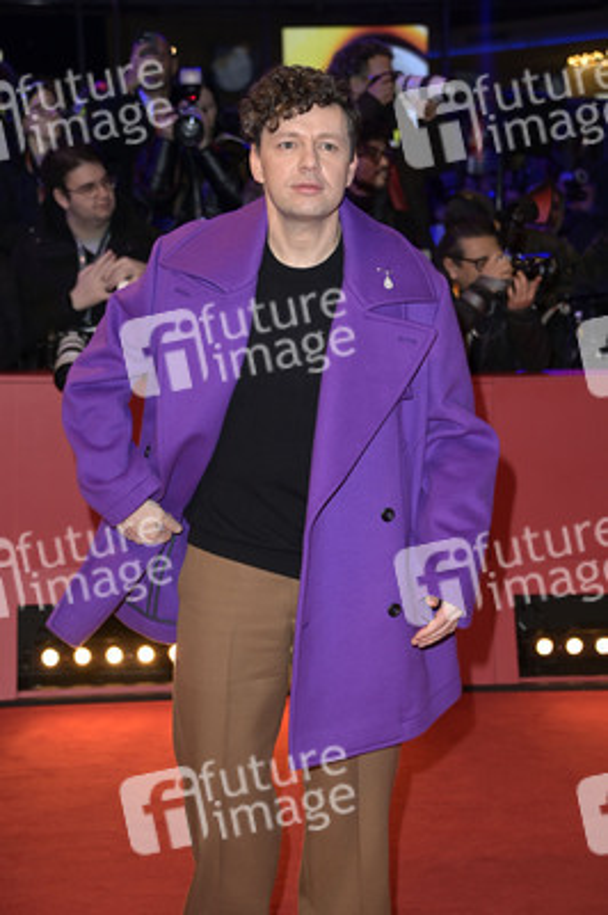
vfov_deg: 28.9
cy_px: 458
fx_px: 1776
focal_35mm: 70
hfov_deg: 19.4
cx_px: 304
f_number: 5
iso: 800
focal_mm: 70
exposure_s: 1/250
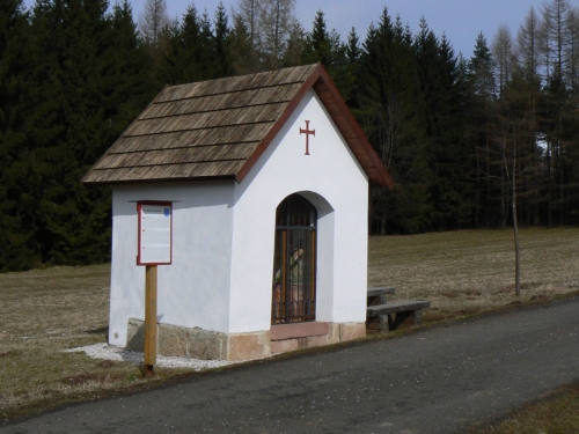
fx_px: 602
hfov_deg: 51.4
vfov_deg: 39.7
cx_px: 290
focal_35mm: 36
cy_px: 217
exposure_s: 1/800
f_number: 8
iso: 80
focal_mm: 6
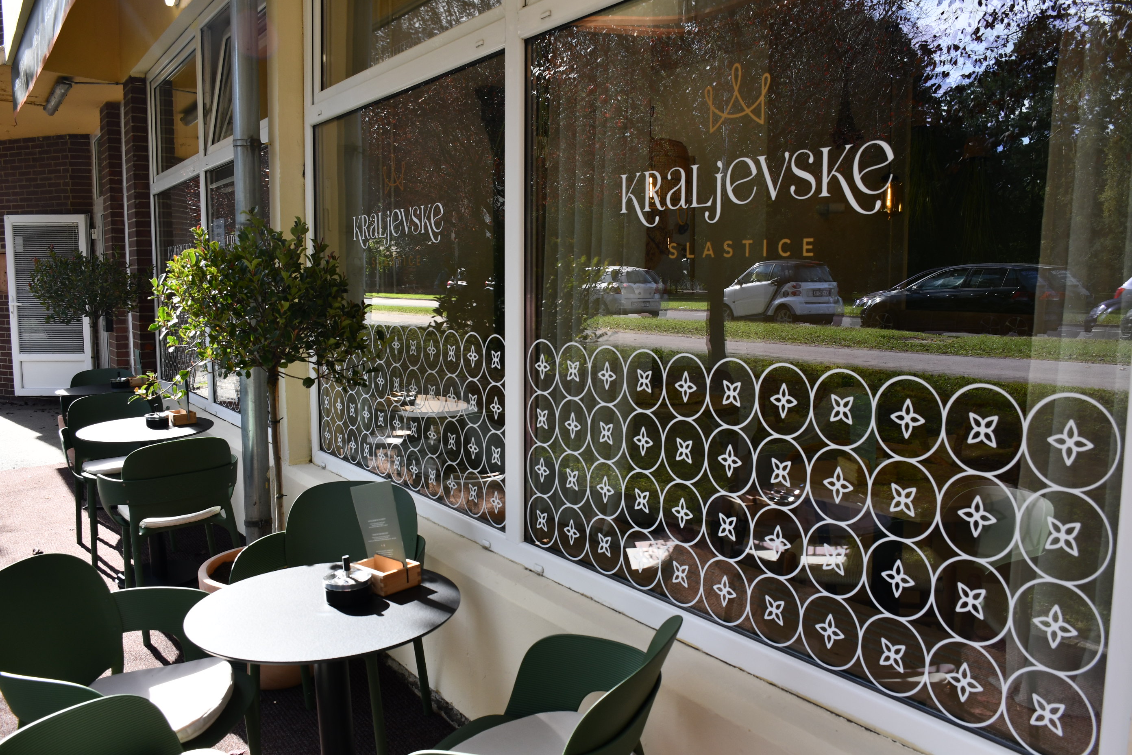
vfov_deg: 47.9
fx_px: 849
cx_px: 566
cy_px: 378
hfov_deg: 67.4
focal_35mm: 27
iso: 220
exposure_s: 1/250
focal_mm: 18
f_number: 5.6
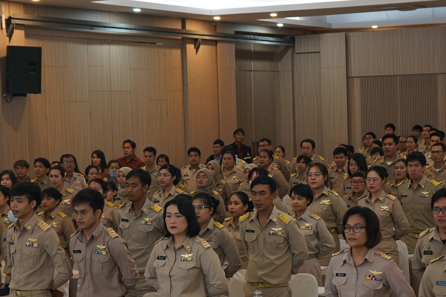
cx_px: 254
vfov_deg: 16.6
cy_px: 185
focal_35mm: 82
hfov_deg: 24.8
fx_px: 1015
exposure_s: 1/50
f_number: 4
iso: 800
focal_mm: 38
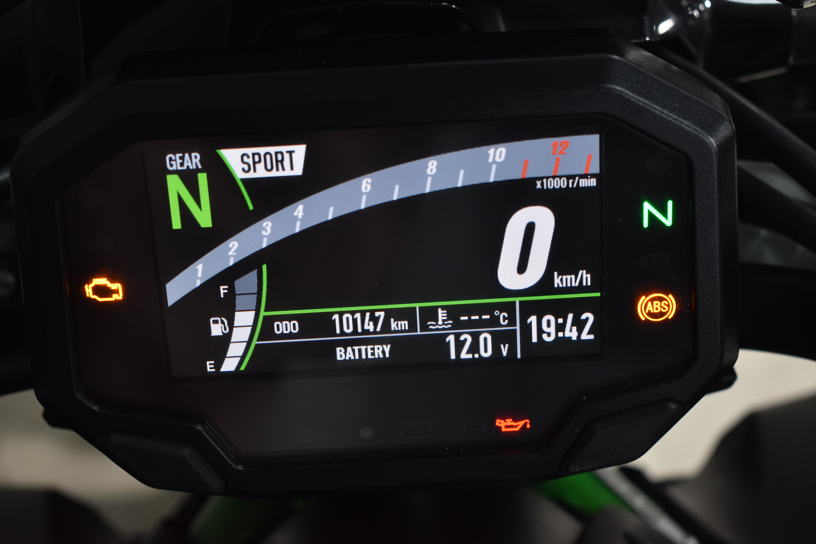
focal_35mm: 72
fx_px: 1632
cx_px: 408
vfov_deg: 18.9
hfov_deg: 28.1
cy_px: 272
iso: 800
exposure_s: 1/50
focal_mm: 48
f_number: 5.3
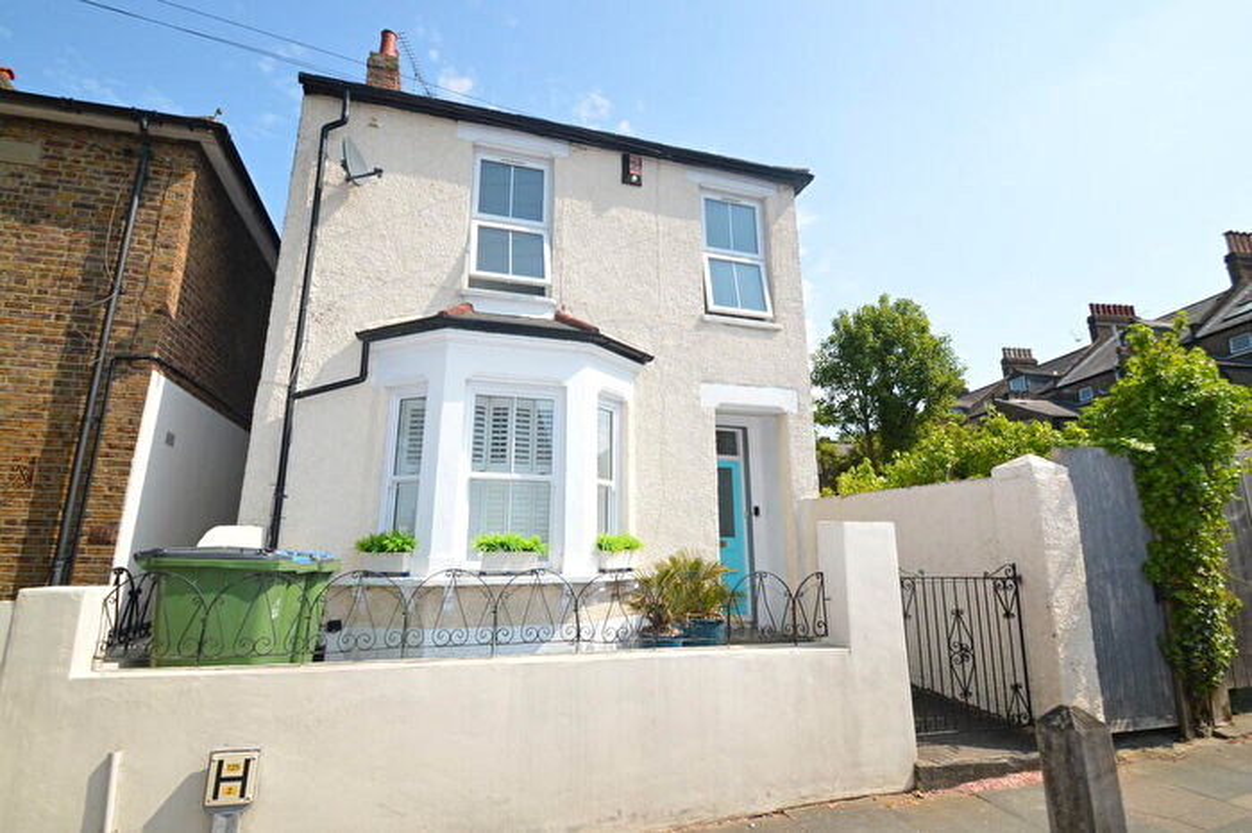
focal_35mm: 16
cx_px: 626
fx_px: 574
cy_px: 416
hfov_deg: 95.0
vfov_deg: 72.0
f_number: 8
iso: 100
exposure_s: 1/200
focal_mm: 11
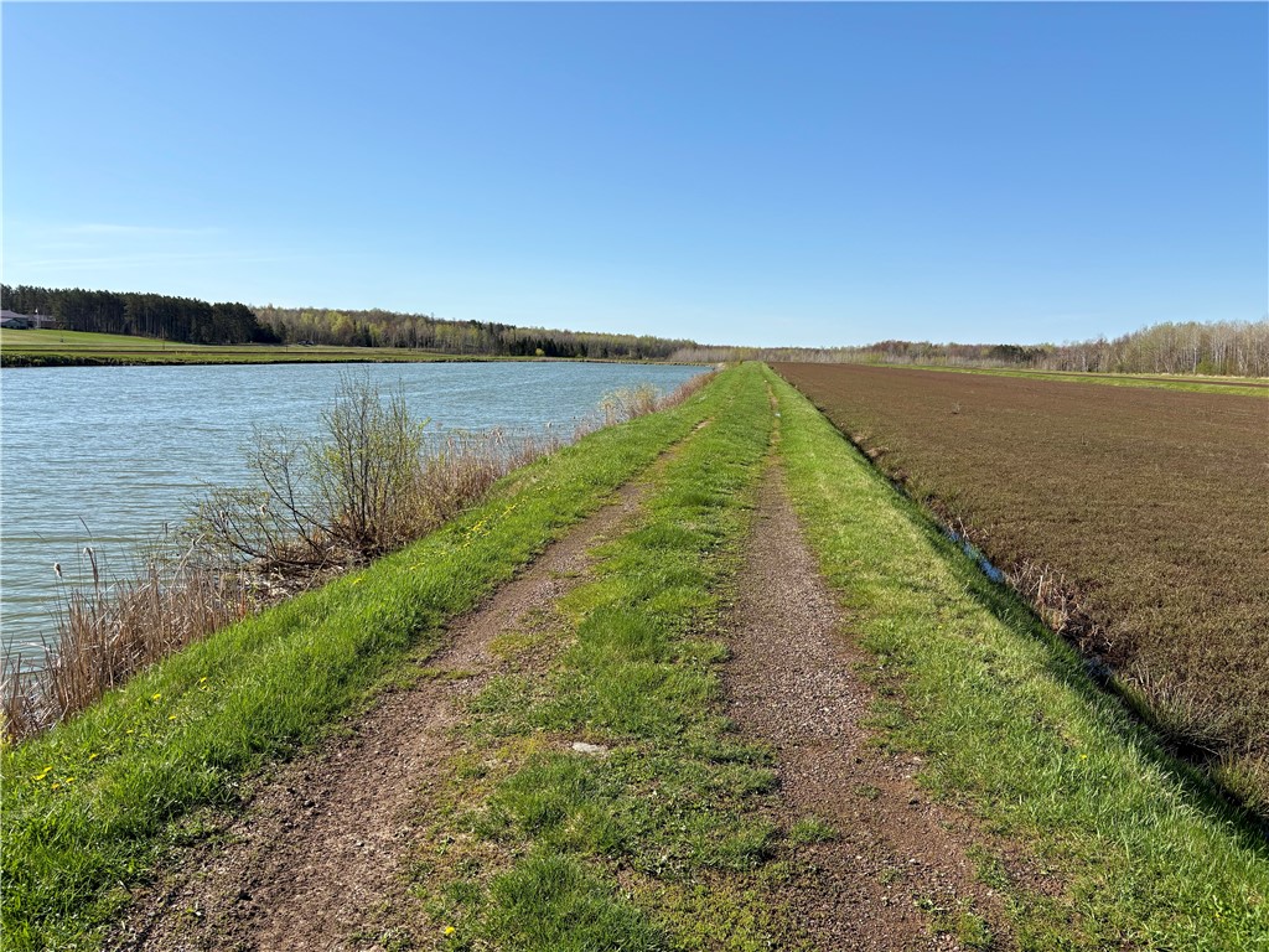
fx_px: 953
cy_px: 476
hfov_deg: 67.3
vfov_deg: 53.1
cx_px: 634
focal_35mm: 26
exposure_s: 1/3448
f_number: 1.6
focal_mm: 5.96
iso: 50
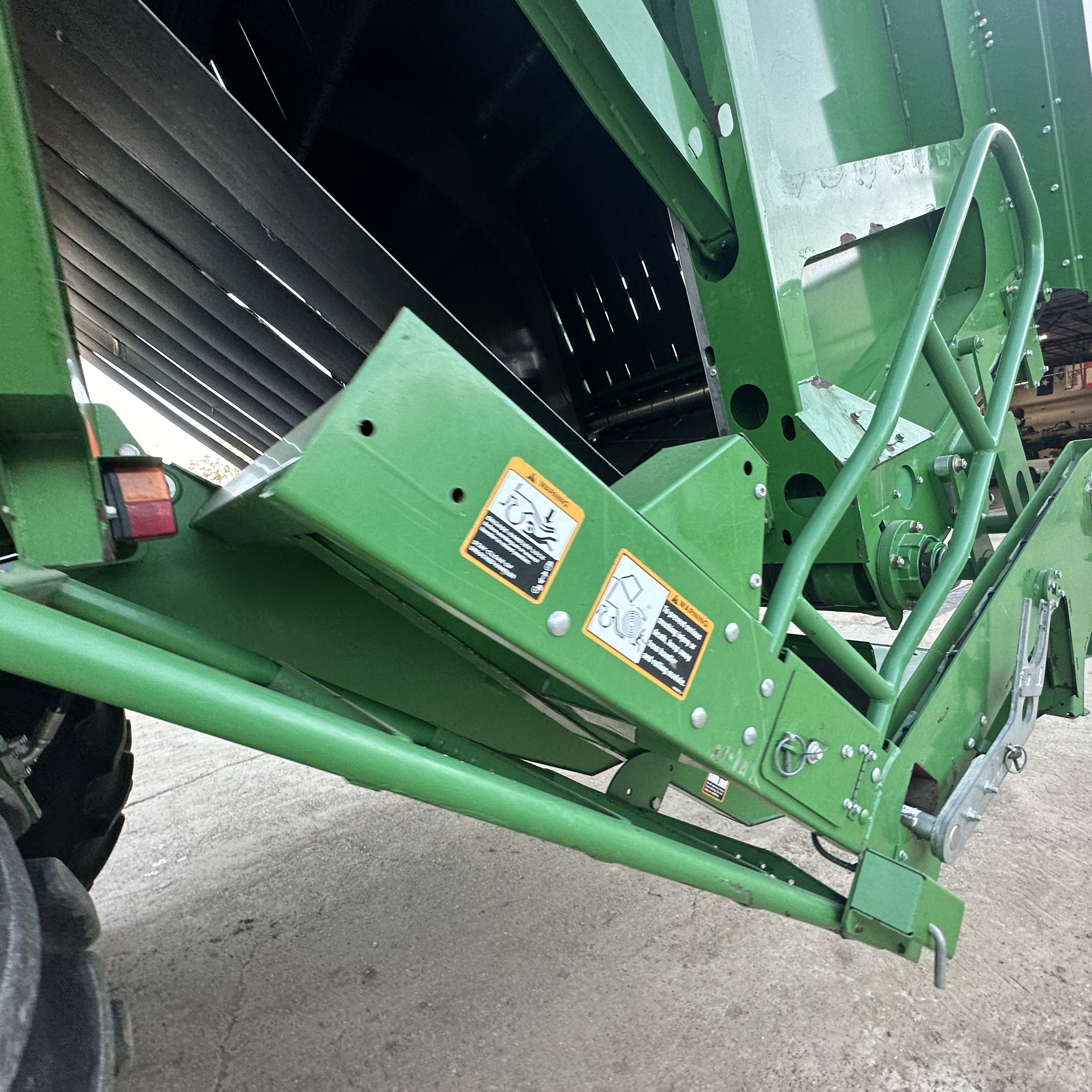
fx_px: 607
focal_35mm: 17
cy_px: 560
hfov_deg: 83.9
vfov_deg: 84.0
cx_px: 582
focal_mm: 2.22
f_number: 2.2
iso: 125
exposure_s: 1/120
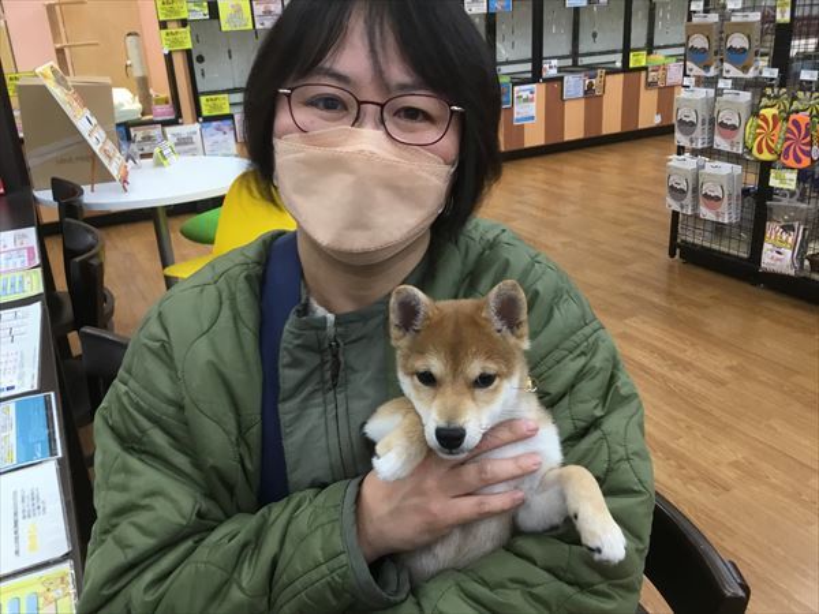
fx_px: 733
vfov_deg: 45.4
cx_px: 410
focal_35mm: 31
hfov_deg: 58.4
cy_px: 307
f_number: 2.4
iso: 50
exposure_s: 1/30
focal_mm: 3.3
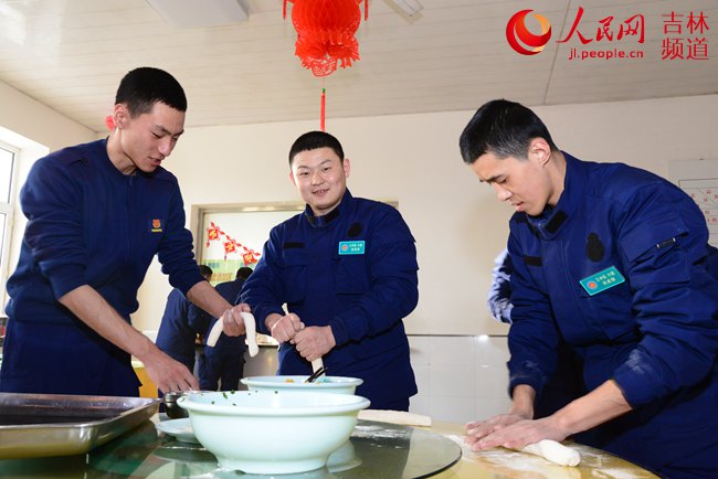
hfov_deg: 60.3
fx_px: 619
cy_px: 240
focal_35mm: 31
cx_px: 359
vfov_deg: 42.4
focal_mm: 31
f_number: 11
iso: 2500
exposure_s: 1/60
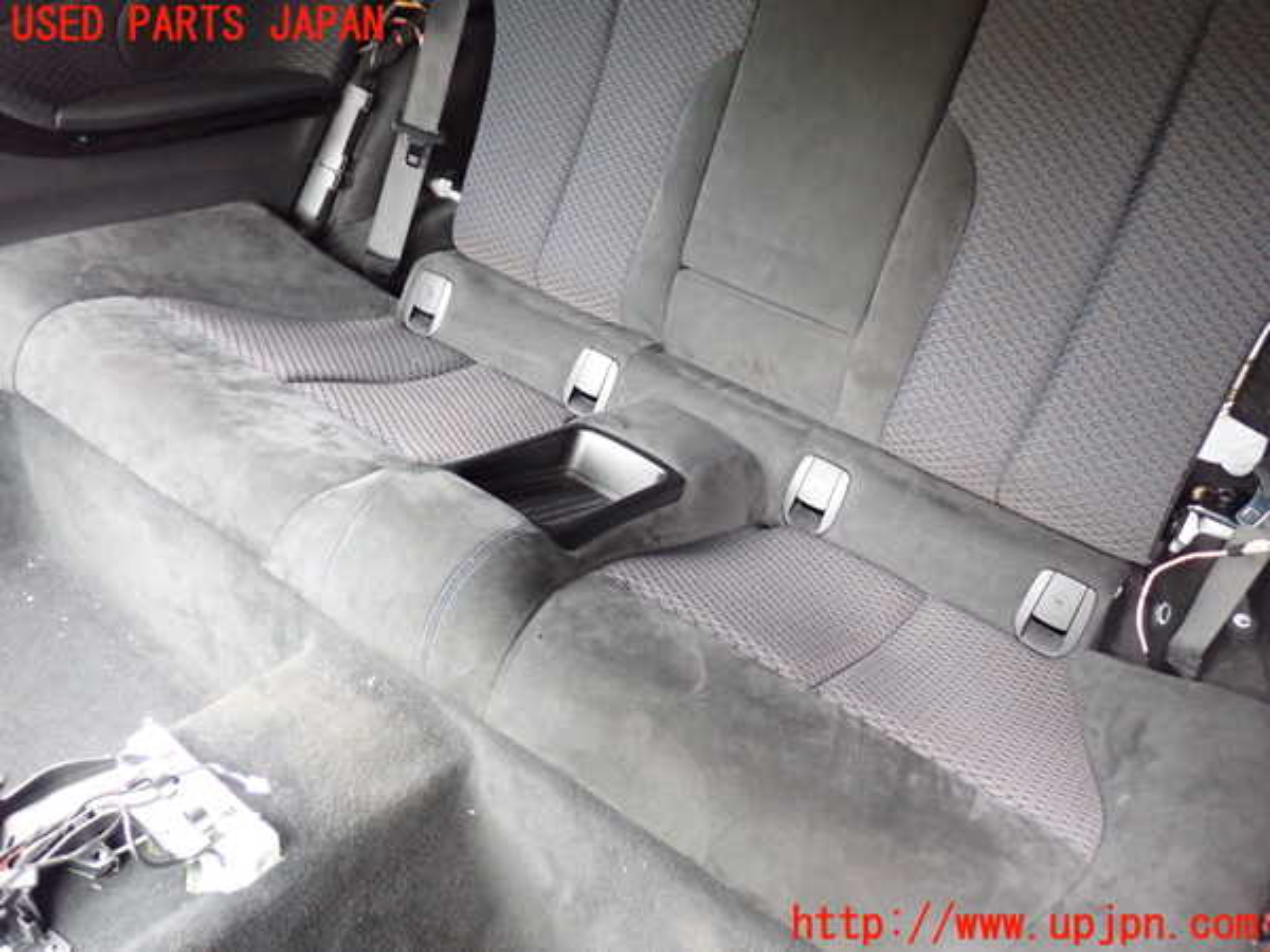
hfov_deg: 60.0
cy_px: 476
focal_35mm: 30
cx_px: 635
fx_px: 1101
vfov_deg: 46.8
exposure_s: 1/25
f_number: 2.3
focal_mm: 5.4
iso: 800
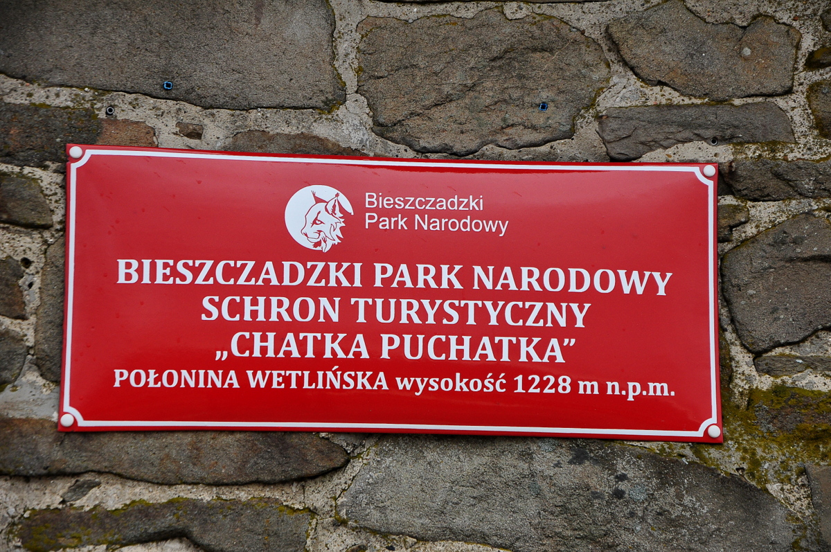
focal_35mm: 128
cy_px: 276
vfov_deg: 10.7
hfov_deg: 16.1
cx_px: 416
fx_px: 2940
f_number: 5.6
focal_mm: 85
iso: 400
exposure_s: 1/320
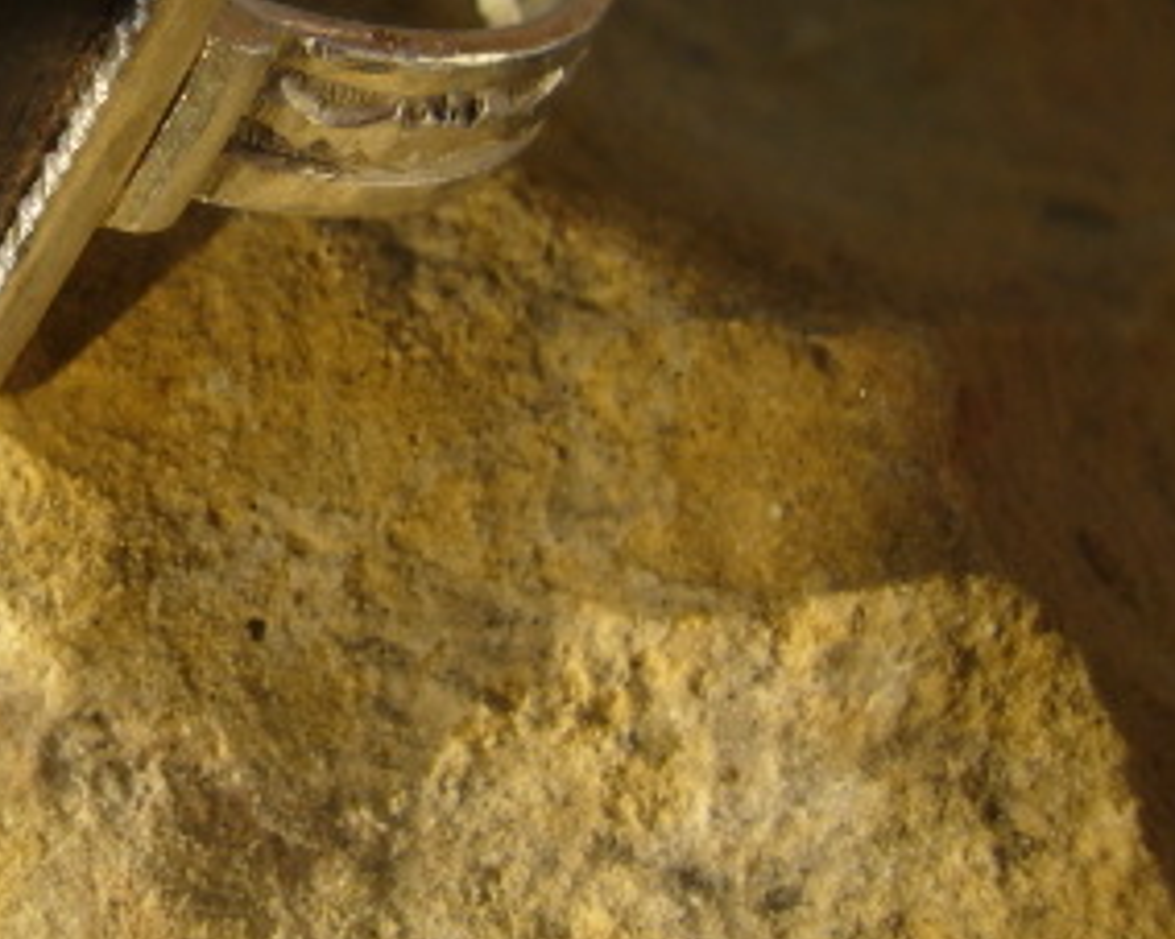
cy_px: 95
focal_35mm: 77
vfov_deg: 19.5
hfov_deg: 23.5
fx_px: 2677
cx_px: -66
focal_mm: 5.8
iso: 80
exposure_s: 1/200
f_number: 5.6
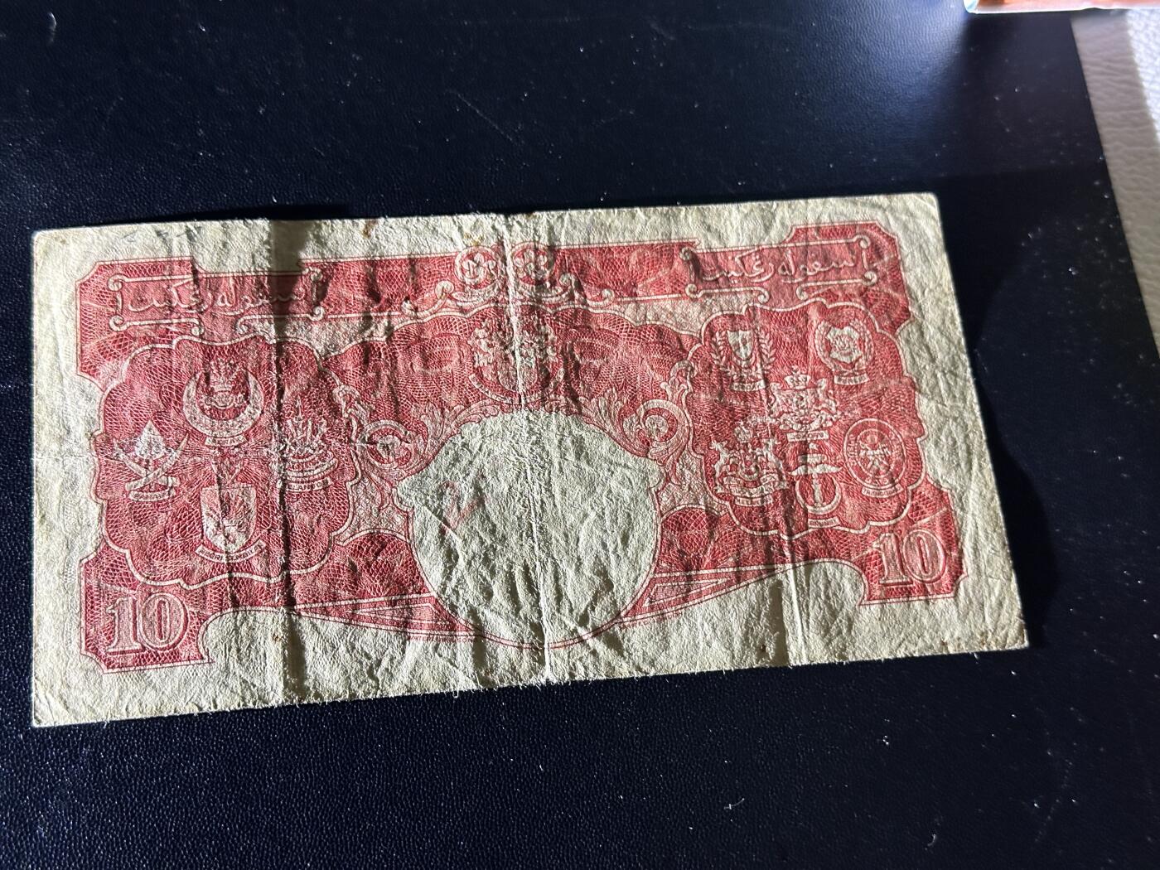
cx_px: 580
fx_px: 1609
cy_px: 435
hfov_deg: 39.7
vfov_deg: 30.3
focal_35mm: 48
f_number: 1.78
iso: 200
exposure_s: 1/50
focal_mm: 6.86
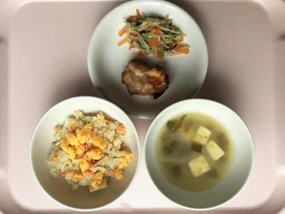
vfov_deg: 45.4
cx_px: 142
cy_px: 107
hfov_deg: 58.4
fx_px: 255
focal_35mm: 31
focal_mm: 3.3
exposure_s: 1/30
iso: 32
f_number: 2.4
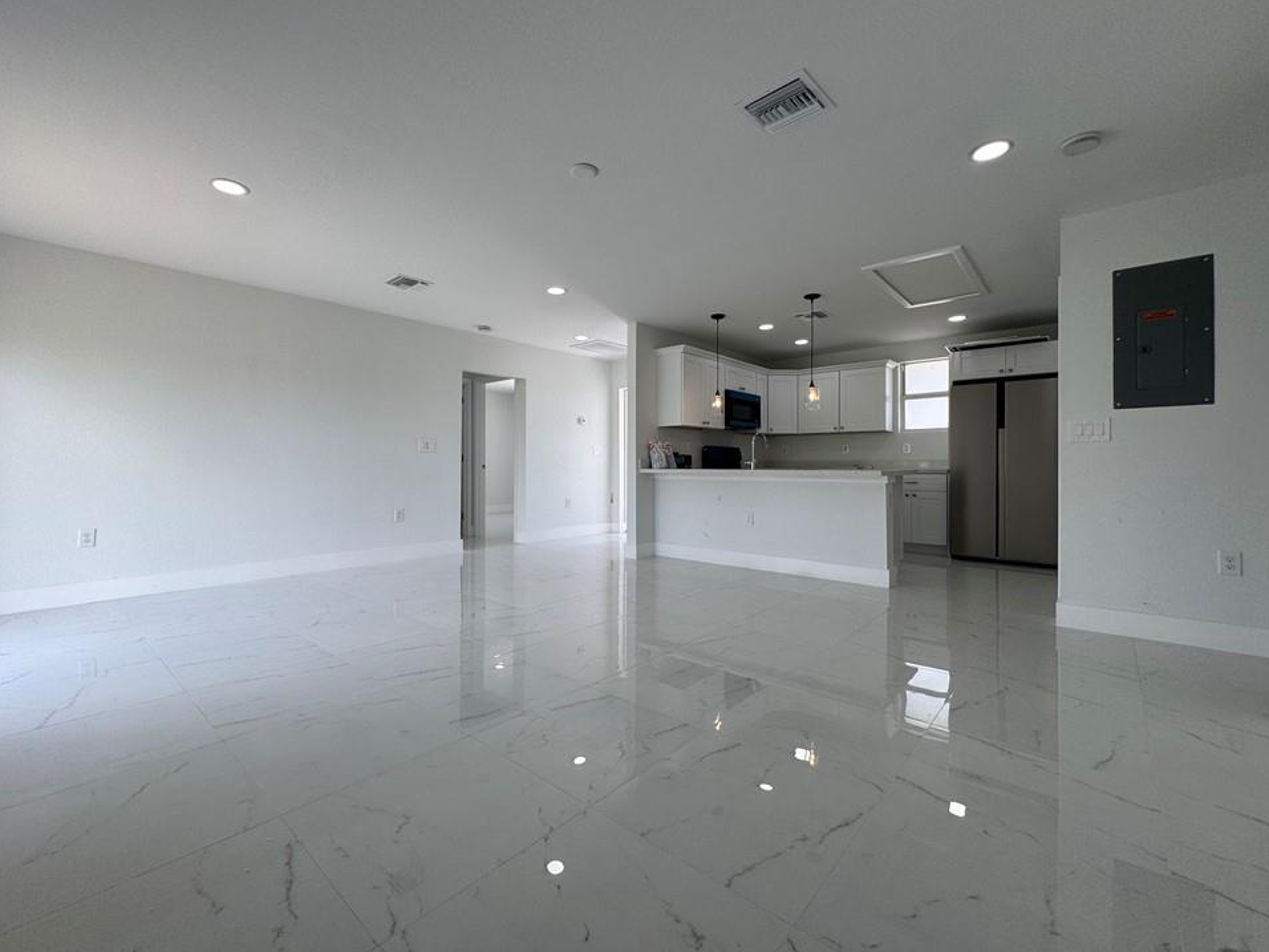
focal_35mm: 15
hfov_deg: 98.1
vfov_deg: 81.7
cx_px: 617
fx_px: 550
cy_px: 465
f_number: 2.2
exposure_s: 1/267
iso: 40
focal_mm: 2.22
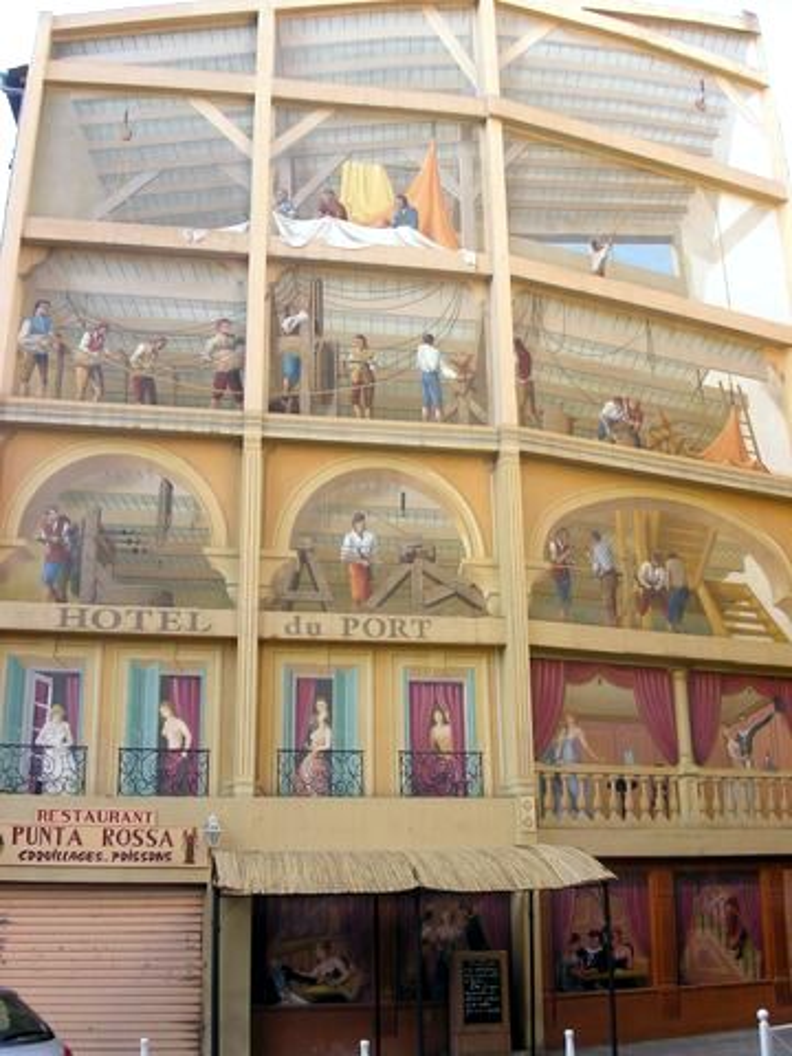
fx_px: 1159
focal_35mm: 38
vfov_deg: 49.0
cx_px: 396
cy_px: 528
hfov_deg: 37.7
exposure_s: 1/90
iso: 100
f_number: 4
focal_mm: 7.8
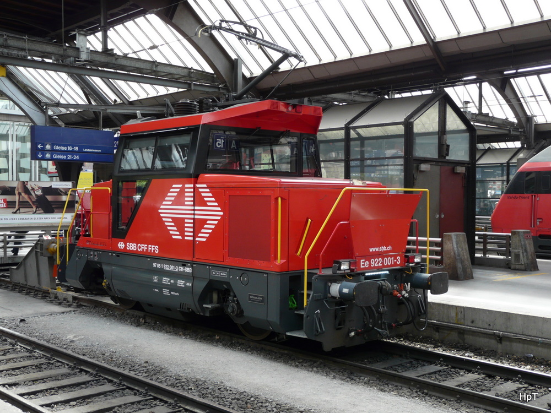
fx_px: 669
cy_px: 206
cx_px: 276
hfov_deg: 44.8
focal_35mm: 42
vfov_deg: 34.3
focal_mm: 6.8
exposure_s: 1/80
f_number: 3.2
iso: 100
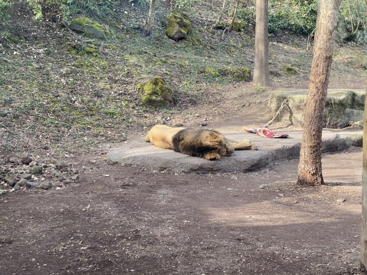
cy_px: 138
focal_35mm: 52
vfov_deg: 28.0
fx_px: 551
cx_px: 184
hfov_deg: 36.8
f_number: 2
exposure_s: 1/122
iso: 40
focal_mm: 6
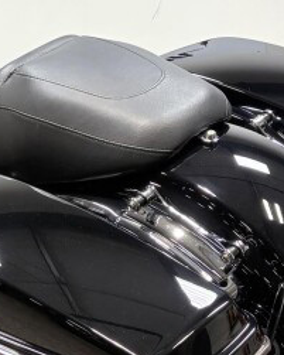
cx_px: -12
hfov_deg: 14.0
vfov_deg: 17.7
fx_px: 1134
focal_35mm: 108
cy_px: 113
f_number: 1.6
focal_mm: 5.96
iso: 40
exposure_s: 1/120
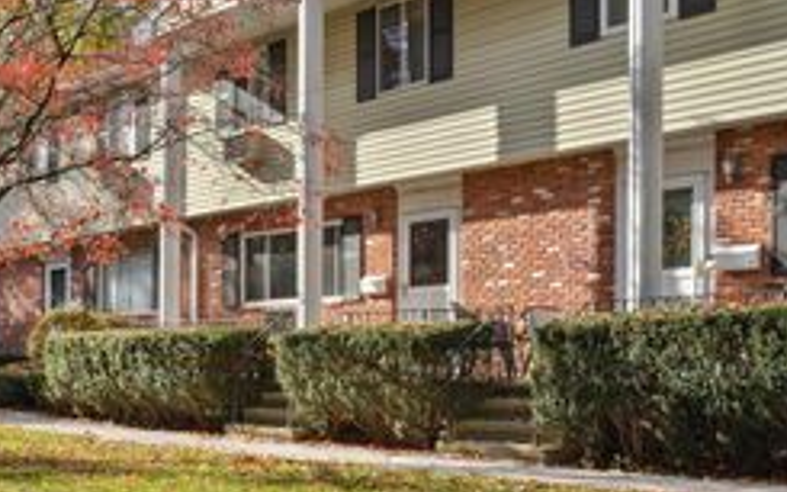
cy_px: 291
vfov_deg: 25.8
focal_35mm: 50
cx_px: 209
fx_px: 1072
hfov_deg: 39.4
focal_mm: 24
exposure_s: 1/160
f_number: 11
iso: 400
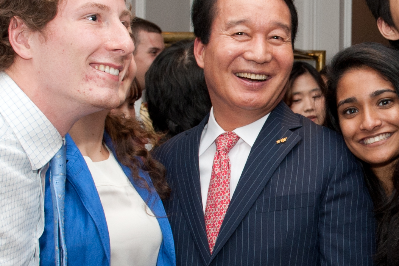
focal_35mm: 109
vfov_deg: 12.6
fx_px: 1208
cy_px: 155
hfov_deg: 18.4
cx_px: 373
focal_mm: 27
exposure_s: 1/125
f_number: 6.3
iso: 800
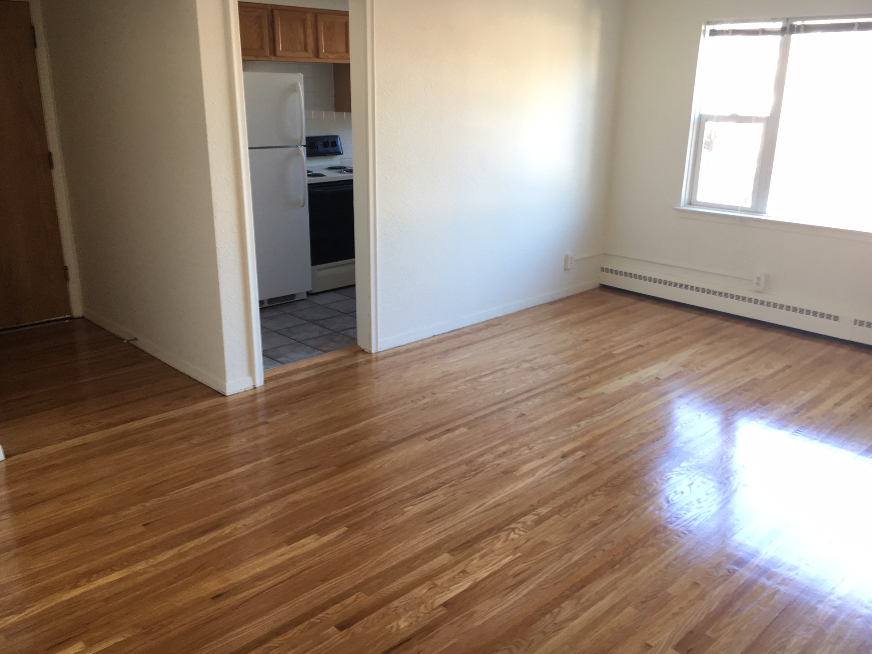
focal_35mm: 30
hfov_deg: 60.0
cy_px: 320
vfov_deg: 46.8
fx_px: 756
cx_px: 447
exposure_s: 1/30
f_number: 2.2
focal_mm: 4.15
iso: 50
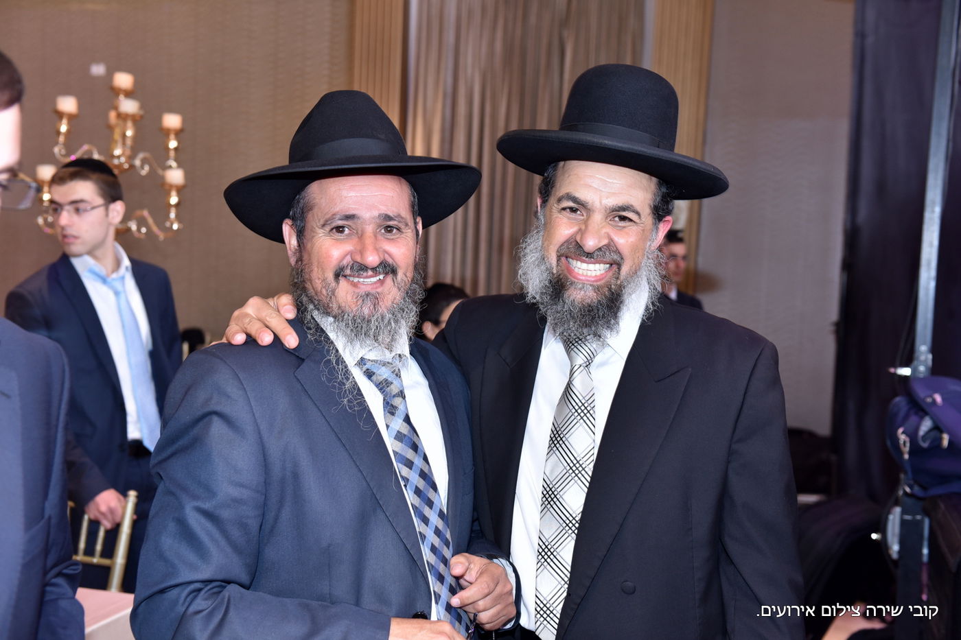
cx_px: 480
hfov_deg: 41.1
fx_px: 1281
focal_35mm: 48
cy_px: 320
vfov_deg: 28.1
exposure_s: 1/60
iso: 500
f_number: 4
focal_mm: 48
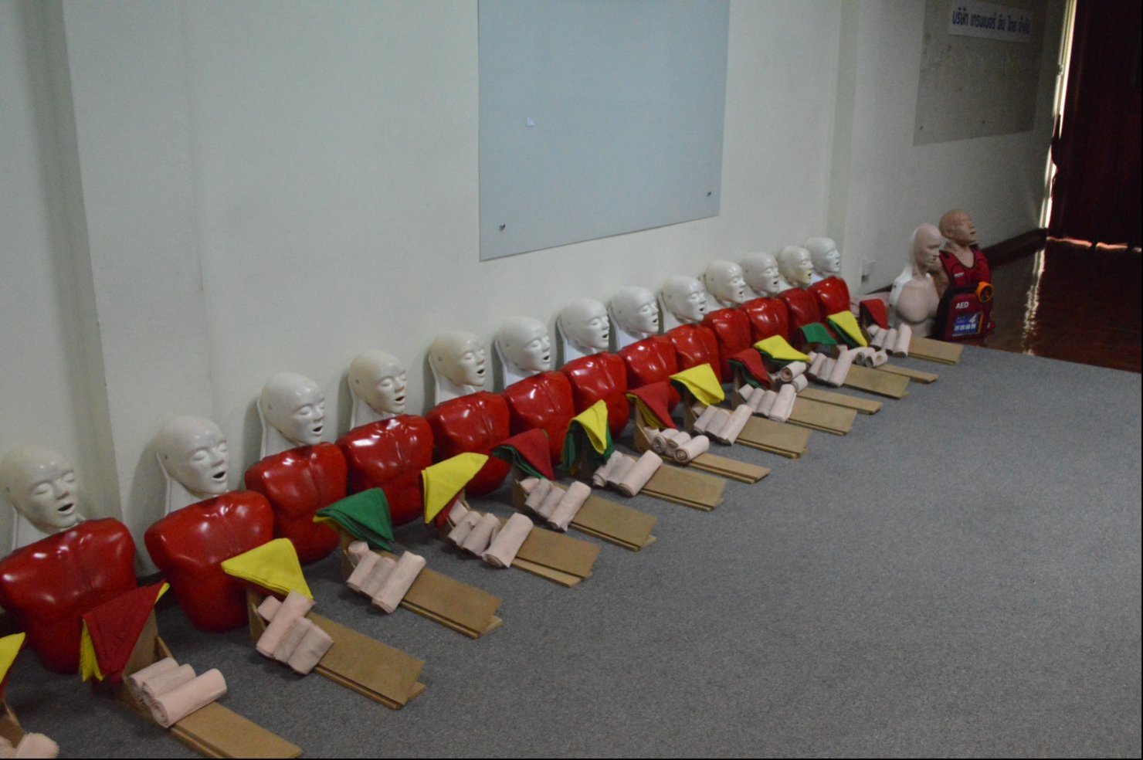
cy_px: 380
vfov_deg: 39.9
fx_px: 1047
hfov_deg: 57.3
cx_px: 572
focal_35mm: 33
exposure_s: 1/160
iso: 6400
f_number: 6.3
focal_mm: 22
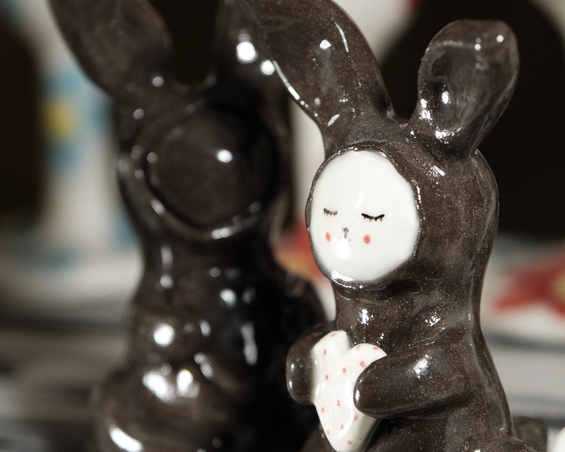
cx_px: 297
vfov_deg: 8.0
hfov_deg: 10.0
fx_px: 3244
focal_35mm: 194
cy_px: 184
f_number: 4
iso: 1250
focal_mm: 80
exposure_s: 1/500
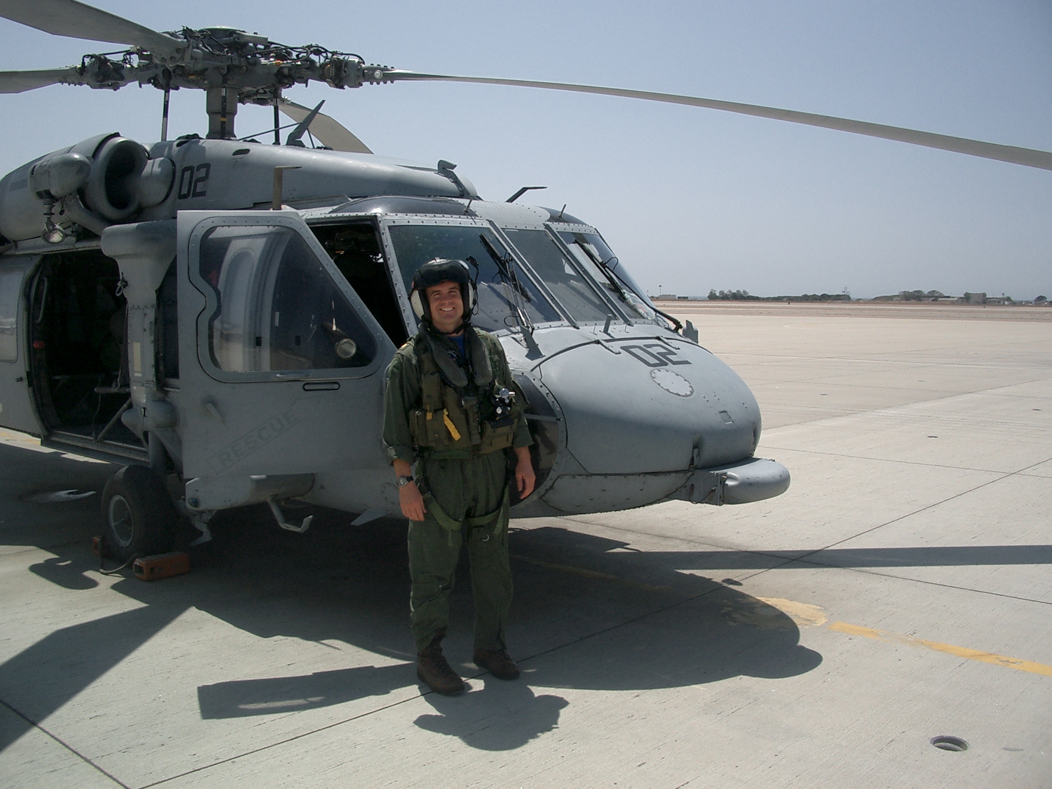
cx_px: 526
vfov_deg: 40.7
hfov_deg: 52.6
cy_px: 394
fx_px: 1064
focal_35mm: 35
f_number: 4.3
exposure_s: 1/800
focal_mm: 5.8
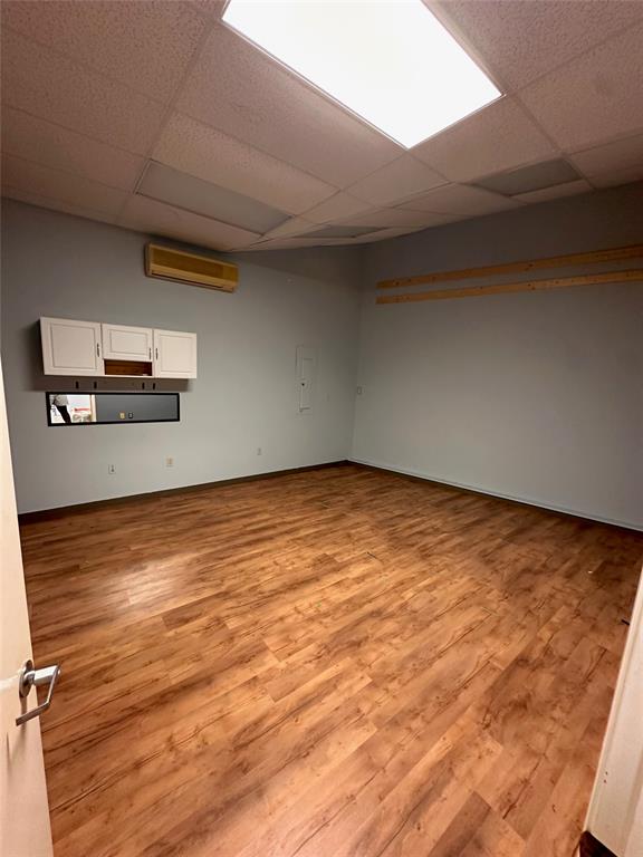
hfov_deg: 85.7
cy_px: 428
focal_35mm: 14
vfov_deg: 102.1
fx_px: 347
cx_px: 322
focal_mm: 2.22
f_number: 2.2
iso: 320
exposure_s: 1/60
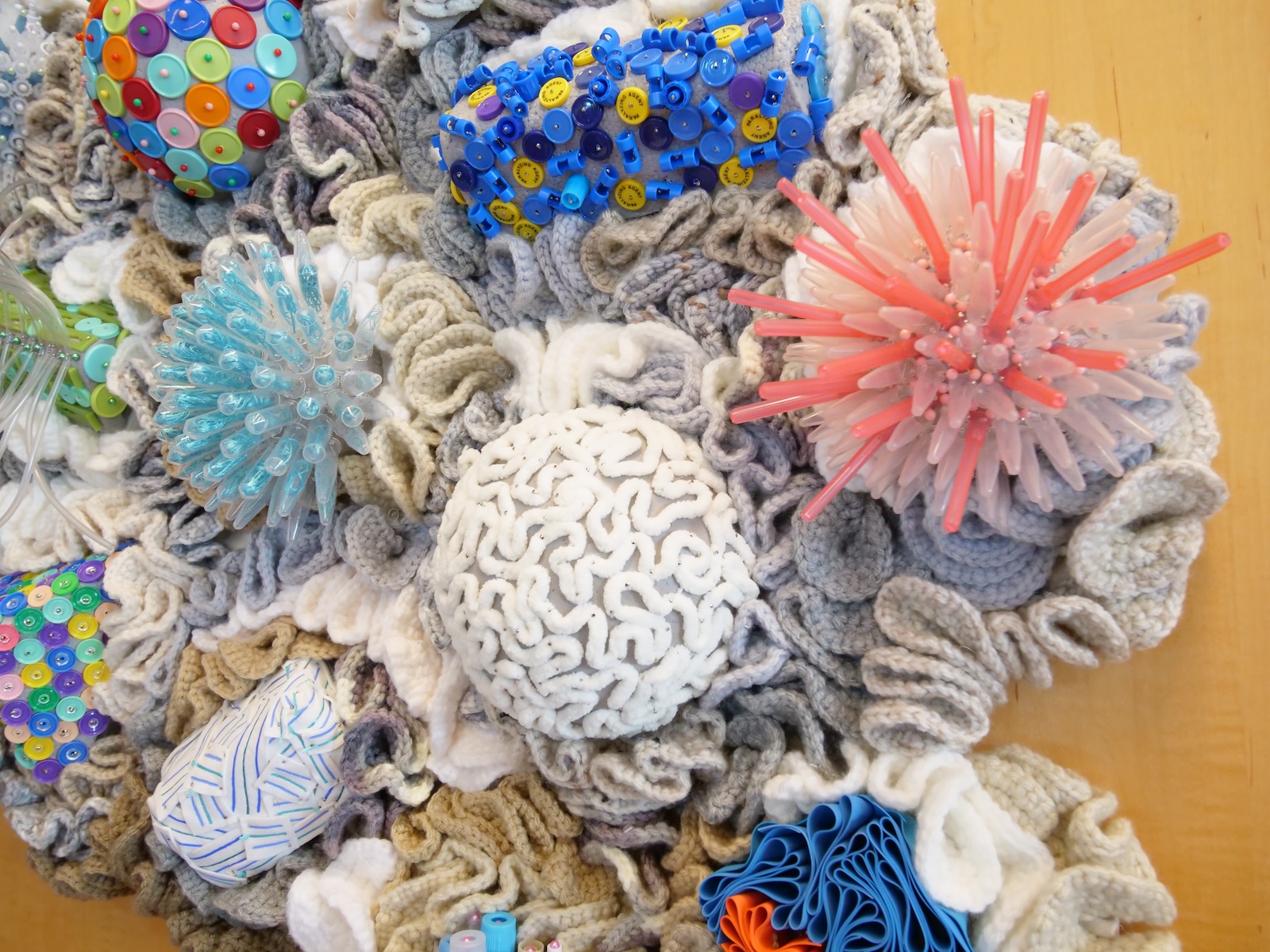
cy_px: 476
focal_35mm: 26
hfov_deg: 67.3
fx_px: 954
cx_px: 635
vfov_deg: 53.1
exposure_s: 1/60
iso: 2500
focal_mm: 13
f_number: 5.6
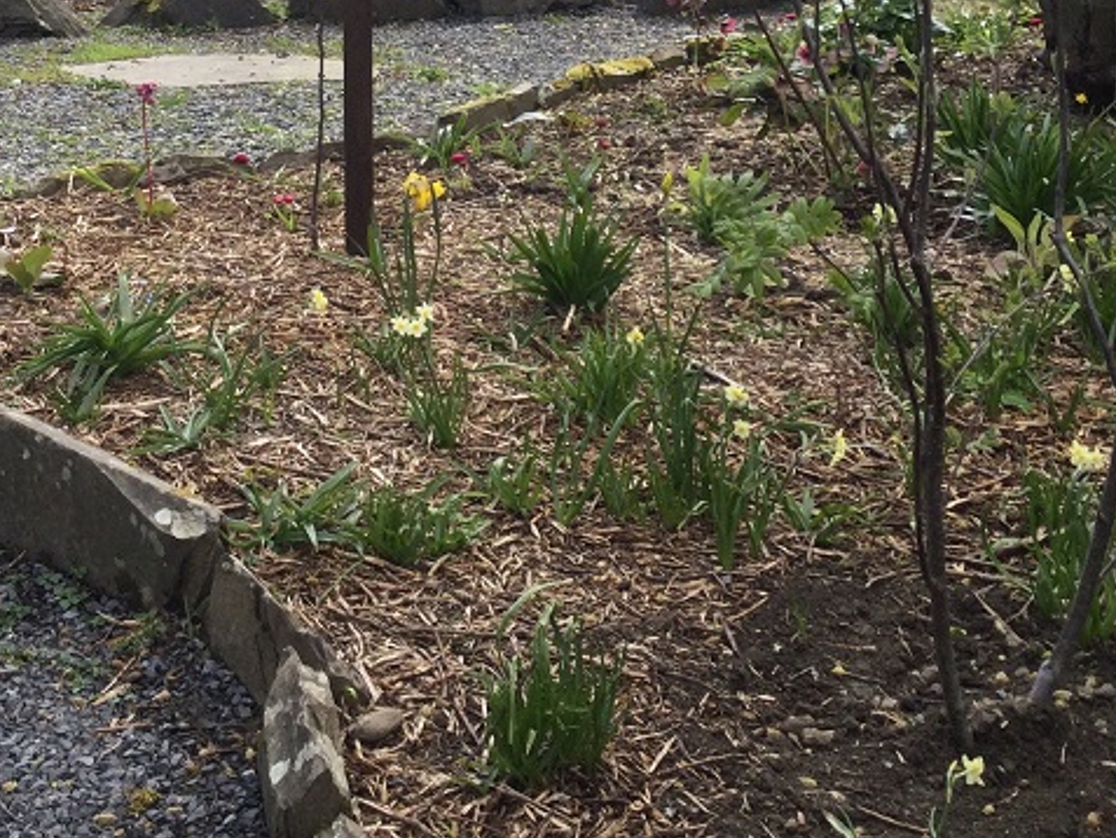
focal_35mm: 65
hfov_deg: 29.7
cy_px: 59
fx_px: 2096
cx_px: 423
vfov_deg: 22.0
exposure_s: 1/375
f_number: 2.4
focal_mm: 3.3
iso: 25
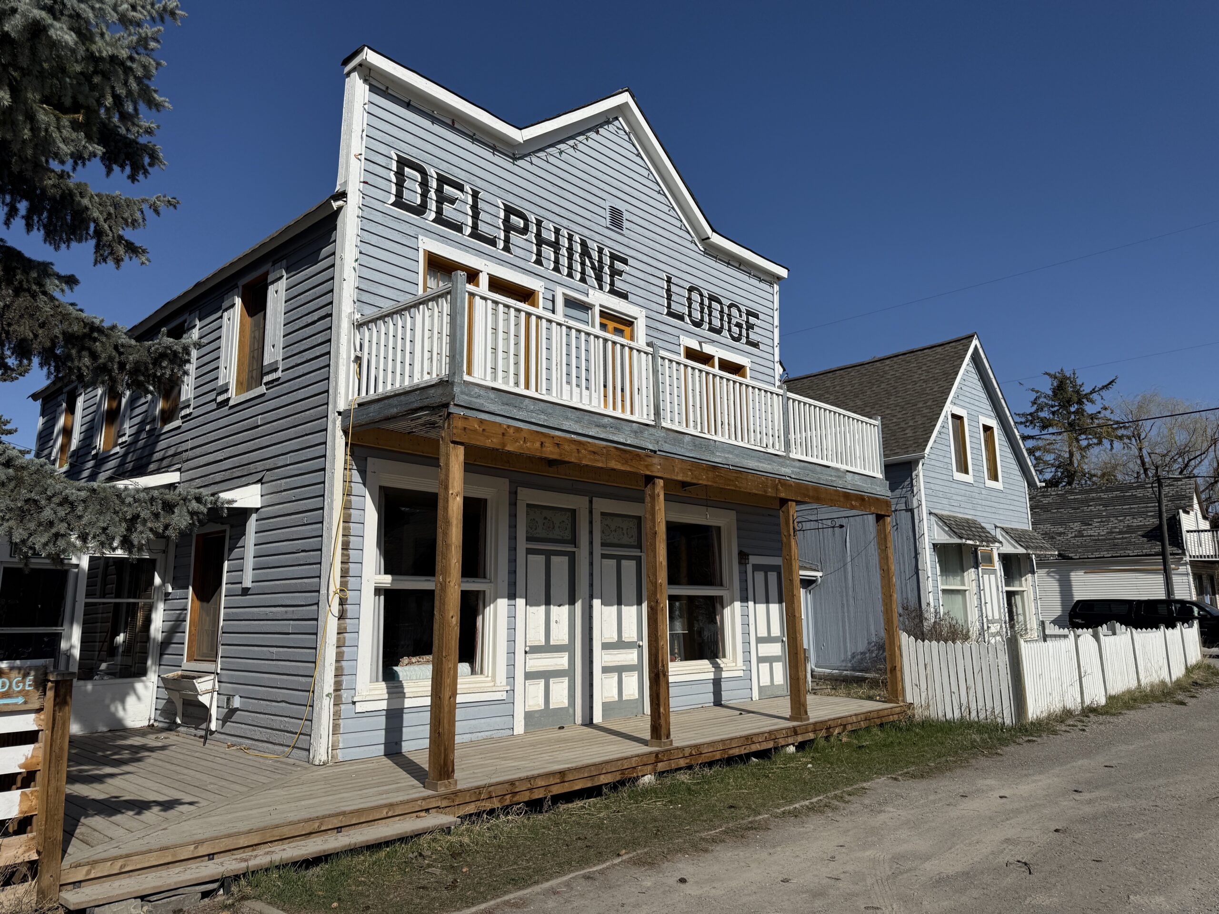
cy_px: 457
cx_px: 610
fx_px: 845
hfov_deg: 71.6
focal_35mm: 24
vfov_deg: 56.8
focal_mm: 6.76
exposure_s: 1/10309
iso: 80
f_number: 1.78
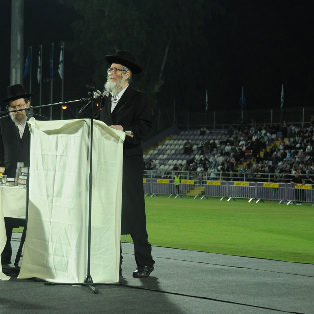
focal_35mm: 93
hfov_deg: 18.6
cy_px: 158
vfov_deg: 18.7
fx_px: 954
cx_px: 98
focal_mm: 48
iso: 800
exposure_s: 1/100
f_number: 5
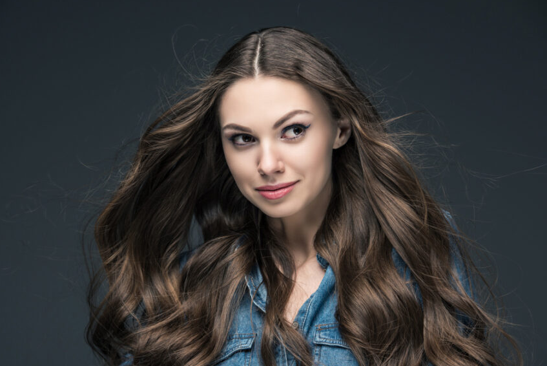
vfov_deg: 11.5
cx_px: 260
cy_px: 191
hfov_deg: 17.2
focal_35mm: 119
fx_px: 1809
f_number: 6.3
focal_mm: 112
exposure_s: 1/200
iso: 100
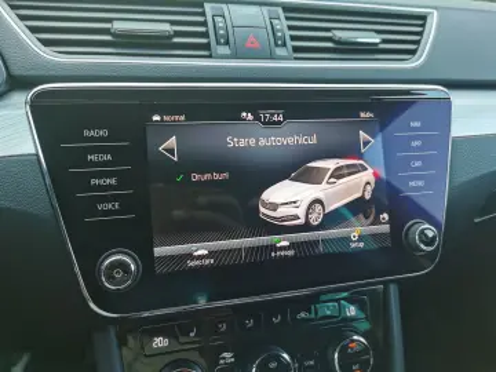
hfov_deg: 65.3
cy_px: 186
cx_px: 248
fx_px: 387
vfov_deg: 51.4
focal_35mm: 27
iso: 100
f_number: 1.6
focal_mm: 5.56
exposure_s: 1/100
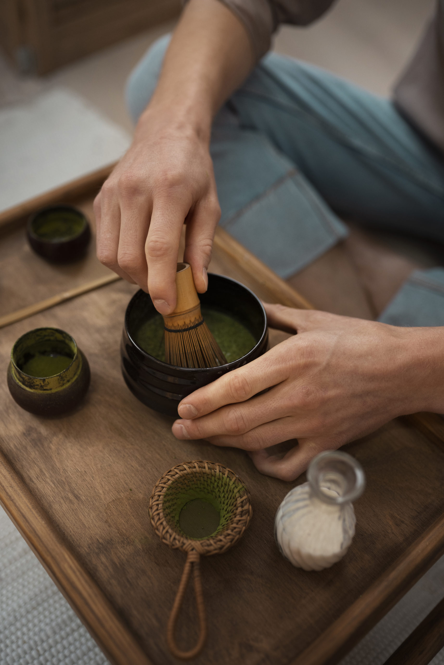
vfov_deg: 54.4
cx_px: 222
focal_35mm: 35
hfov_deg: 37.9
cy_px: 332
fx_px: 647
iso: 800
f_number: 2
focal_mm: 35
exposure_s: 1/320
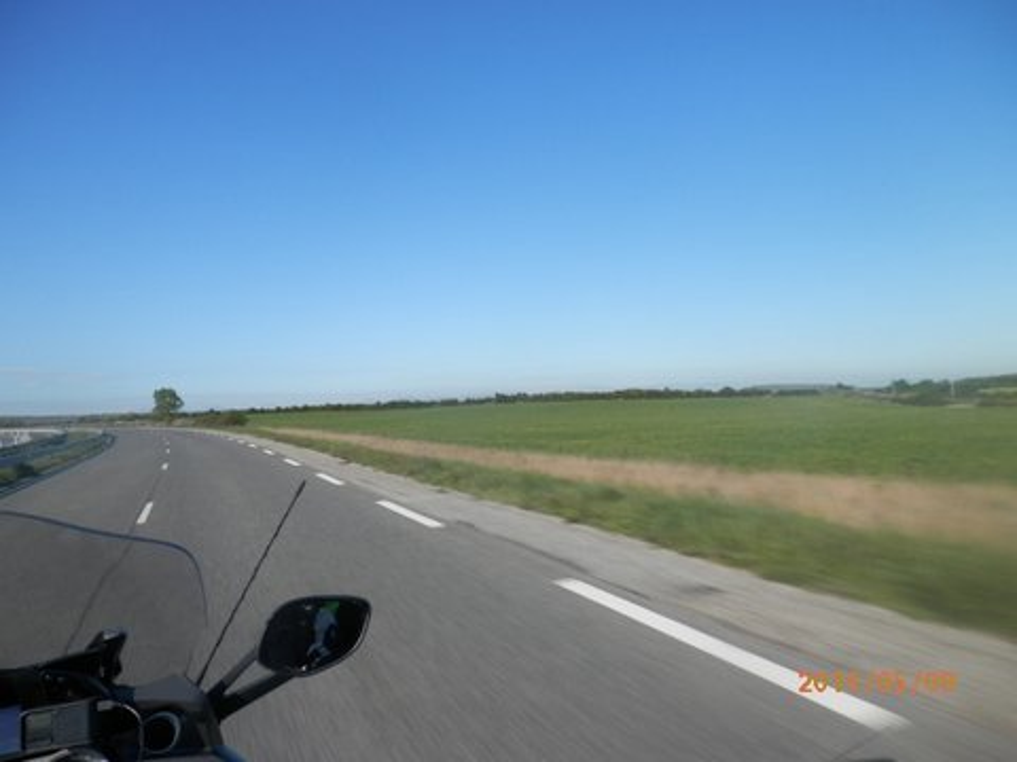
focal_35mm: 25
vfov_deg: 54.9
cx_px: 508
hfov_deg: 69.4
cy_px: 381
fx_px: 734
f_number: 8.7
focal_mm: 4.5
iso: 80
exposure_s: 1/160
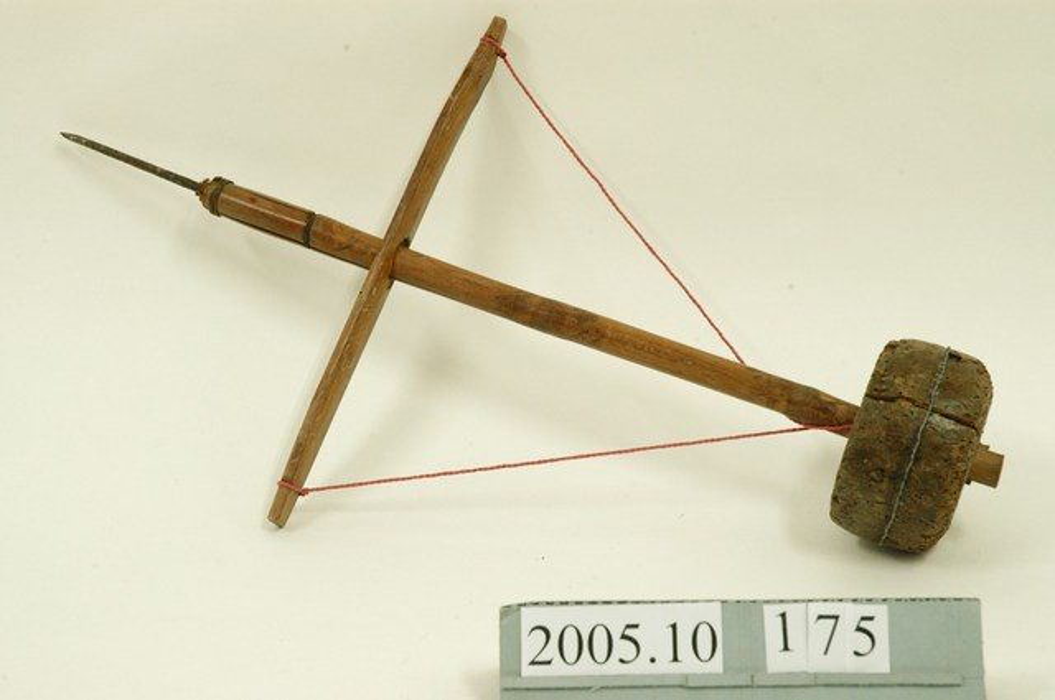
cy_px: 350
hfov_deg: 21.9
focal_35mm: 93
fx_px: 2722
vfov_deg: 14.7
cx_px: 528
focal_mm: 62
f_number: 9
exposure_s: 1/15
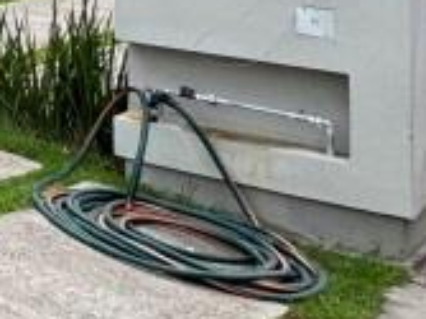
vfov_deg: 15.5
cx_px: -742
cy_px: -197
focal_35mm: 86
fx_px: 1058
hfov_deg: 12.8
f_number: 2.2
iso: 40
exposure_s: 1/423
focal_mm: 2.22
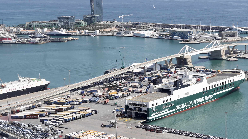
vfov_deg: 27.7
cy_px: 70
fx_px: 283
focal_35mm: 43
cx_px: 124
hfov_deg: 47.4
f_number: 13
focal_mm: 41
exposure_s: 1/160
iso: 100
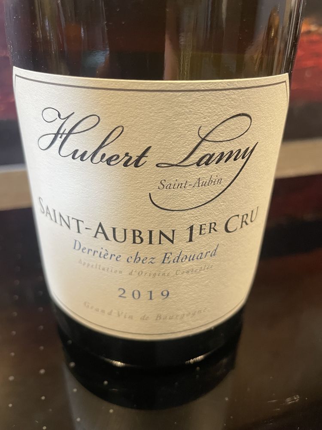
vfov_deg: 67.3
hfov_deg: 53.1
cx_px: 161
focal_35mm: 26
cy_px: 215
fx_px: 322
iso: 320
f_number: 1.6
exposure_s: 1/60
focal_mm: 4.2
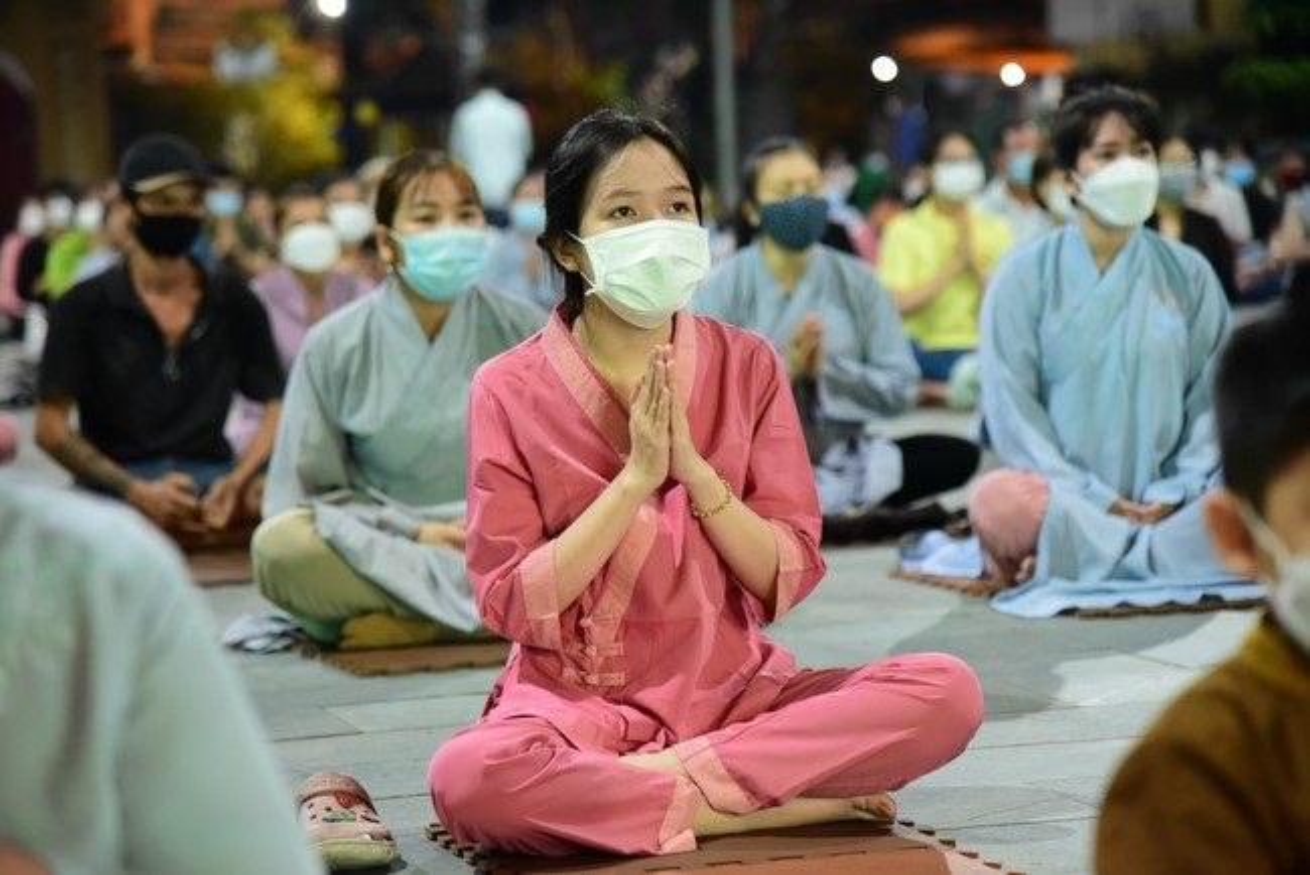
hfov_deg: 17.1
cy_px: 438
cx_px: 655
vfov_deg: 11.4
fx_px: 4368
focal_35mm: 120
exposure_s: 1/50
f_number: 4
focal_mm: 120
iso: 5000
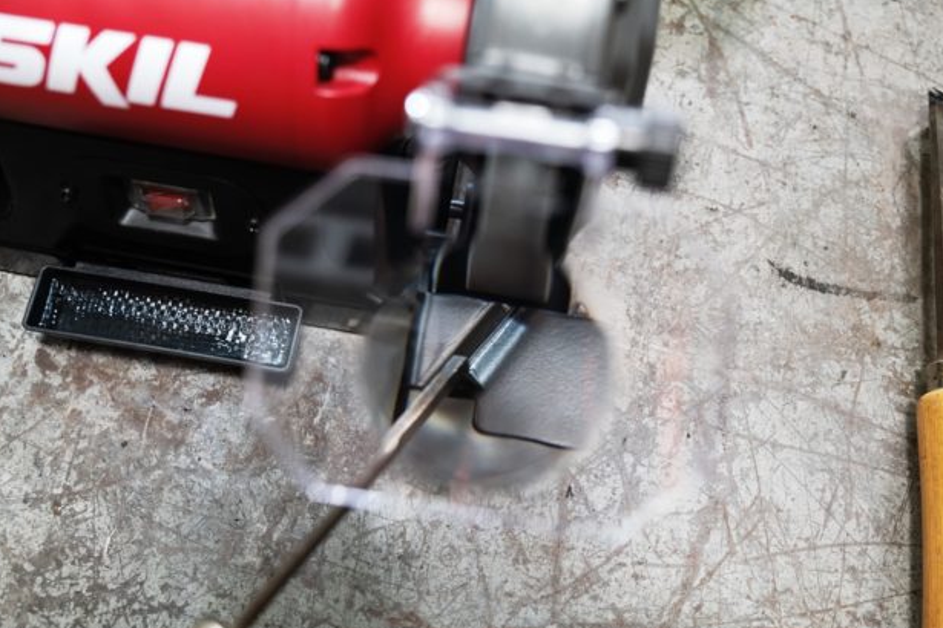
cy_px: 311
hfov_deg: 46.4
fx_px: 1100
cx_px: 469
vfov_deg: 31.9
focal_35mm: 42
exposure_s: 1/80
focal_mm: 41
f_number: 4
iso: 1600
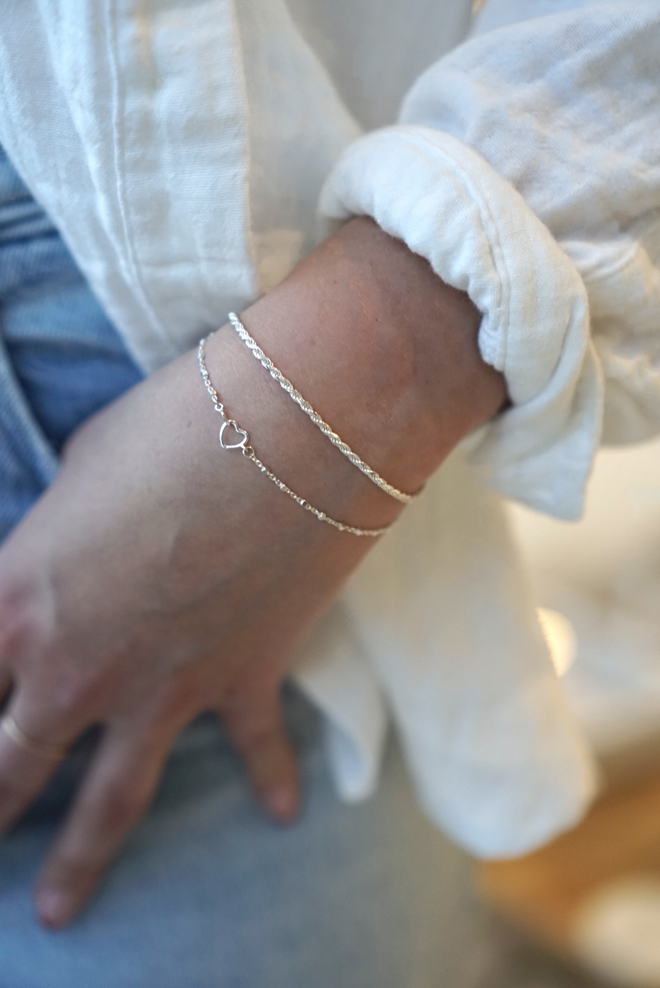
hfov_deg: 25.8
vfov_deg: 37.8
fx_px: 1441
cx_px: 330
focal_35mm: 52
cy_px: 494
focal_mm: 35
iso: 640
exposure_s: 1/200
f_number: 2
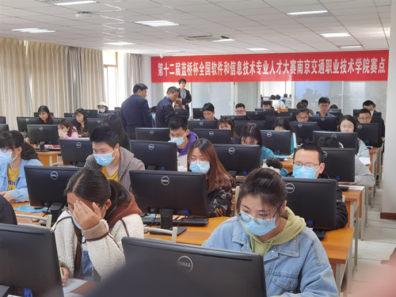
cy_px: 148
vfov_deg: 33.6
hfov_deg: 43.9
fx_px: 492
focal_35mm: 43
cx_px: 198
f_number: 1.9
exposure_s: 1/50
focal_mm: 6.71
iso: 160
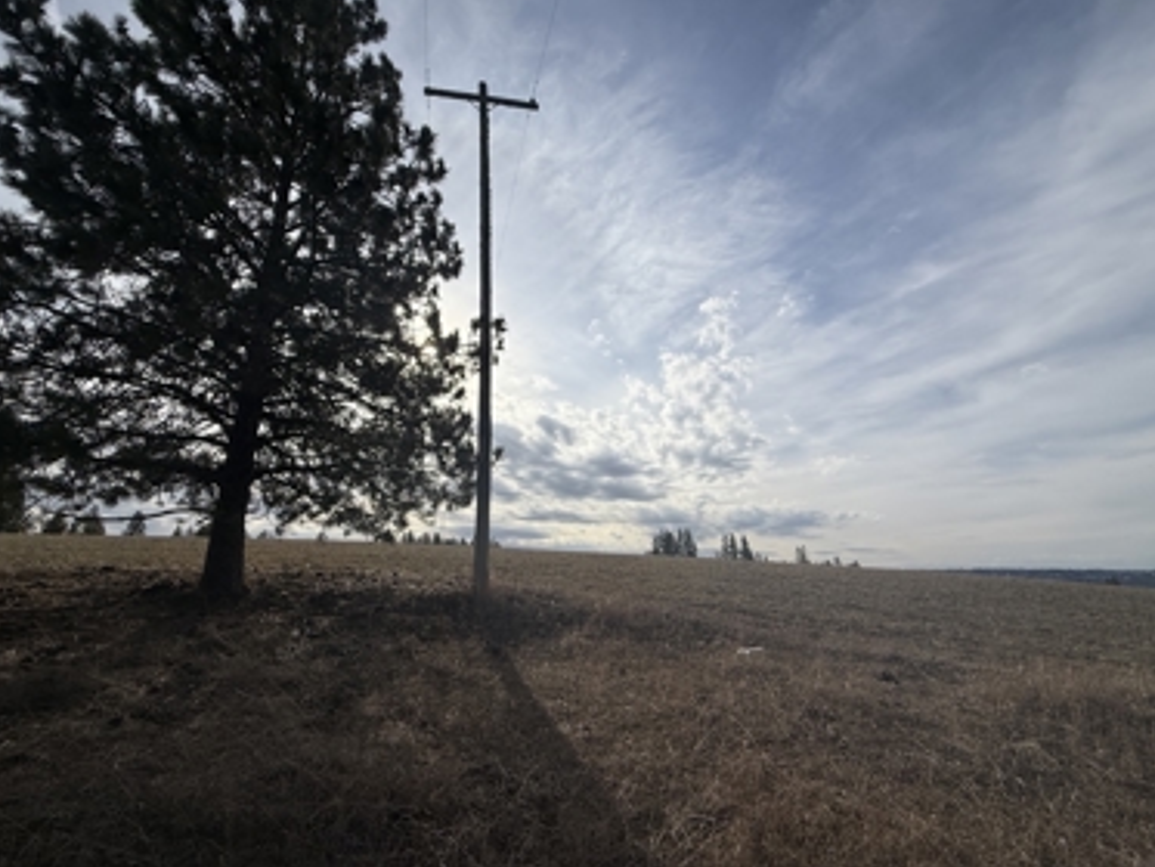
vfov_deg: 81.8
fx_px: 501
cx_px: 554
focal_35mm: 15
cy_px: 440
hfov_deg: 98.1
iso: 40
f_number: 2.2
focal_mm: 2.22
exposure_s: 1/7634
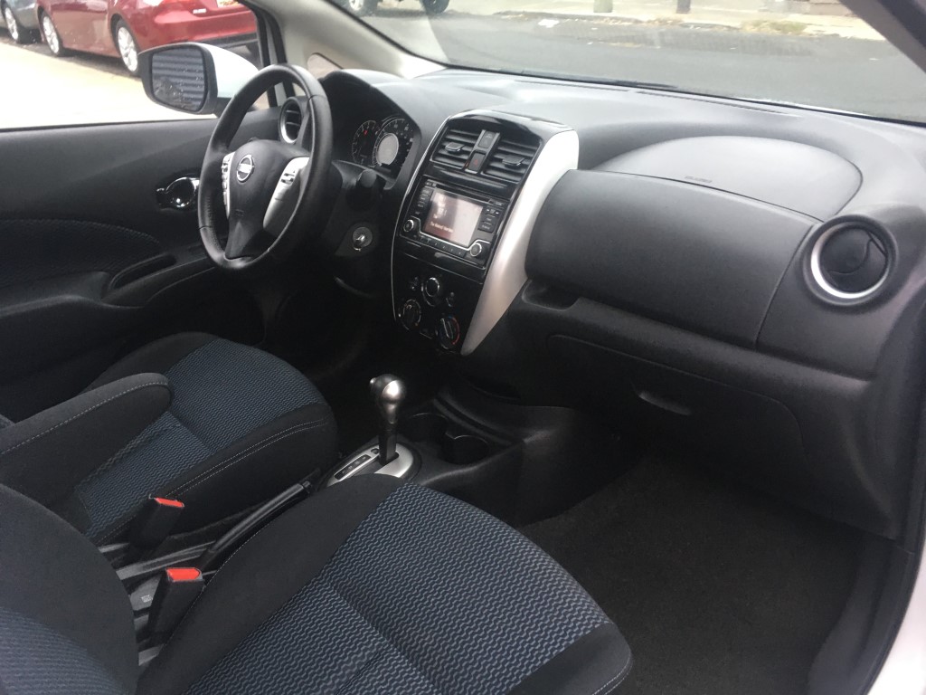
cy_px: 348
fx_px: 776
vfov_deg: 48.2
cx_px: 463
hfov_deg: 61.7
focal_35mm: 29
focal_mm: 4.15
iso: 80
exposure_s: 1/30
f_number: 2.2
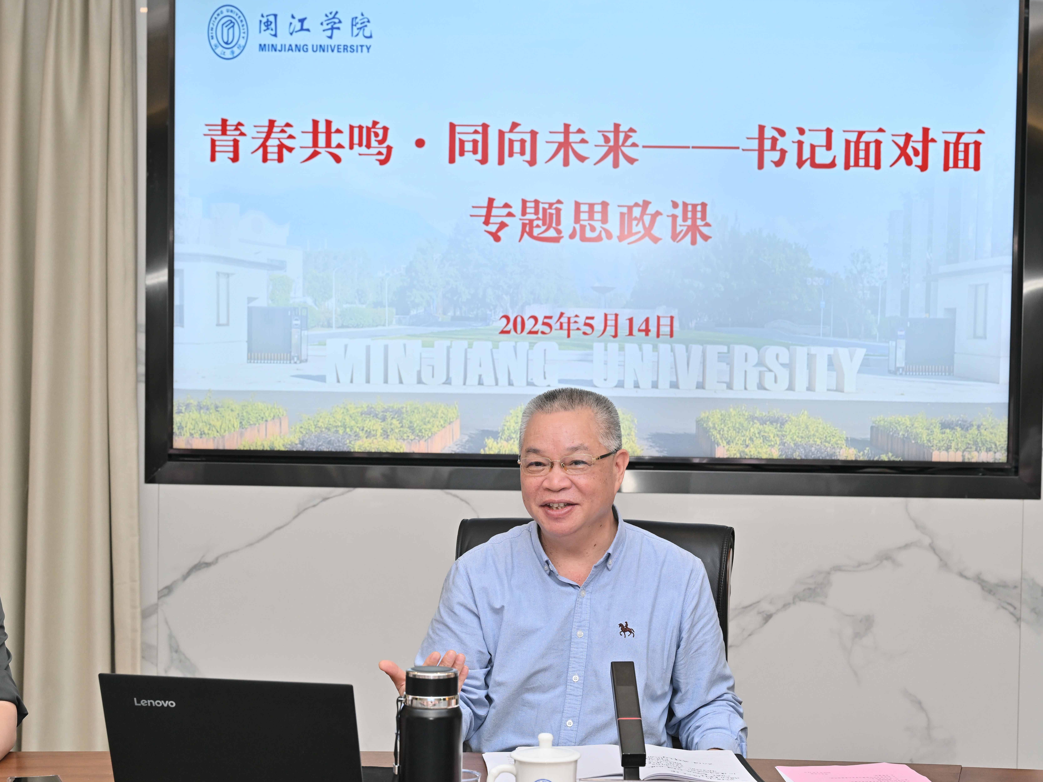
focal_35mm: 69
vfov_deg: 21.3
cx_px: 578
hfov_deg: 28.1
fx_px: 2079
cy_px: 413
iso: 400
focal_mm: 58
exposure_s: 1/100
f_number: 6.3
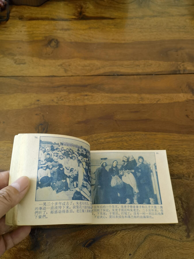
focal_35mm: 27
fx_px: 202
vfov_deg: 65.3
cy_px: 130
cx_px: 97
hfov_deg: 51.4
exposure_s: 1/120
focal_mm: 6.67
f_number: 1.9
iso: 160
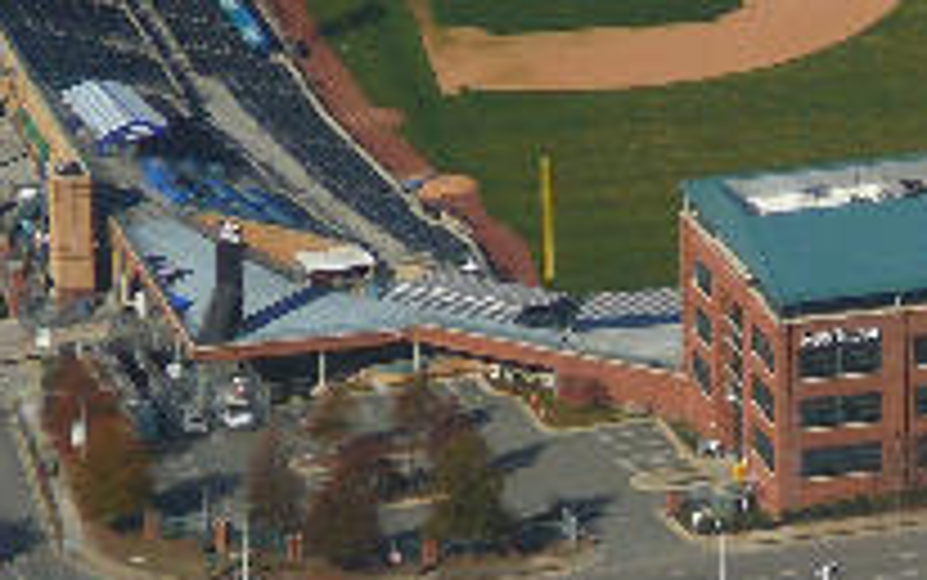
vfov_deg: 2.1
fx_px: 15849
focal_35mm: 627
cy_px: 324
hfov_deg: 3.3
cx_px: 785
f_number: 4.1
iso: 80
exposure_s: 1/800
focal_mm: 34.1
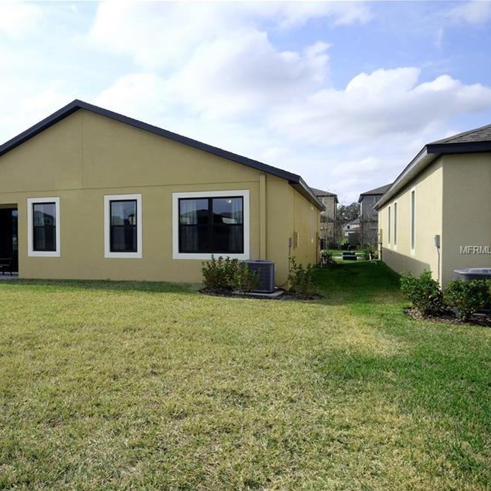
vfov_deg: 54.0
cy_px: 250
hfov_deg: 51.8
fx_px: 481
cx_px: 125
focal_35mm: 30
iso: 400
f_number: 9
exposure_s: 1/450
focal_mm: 15.1
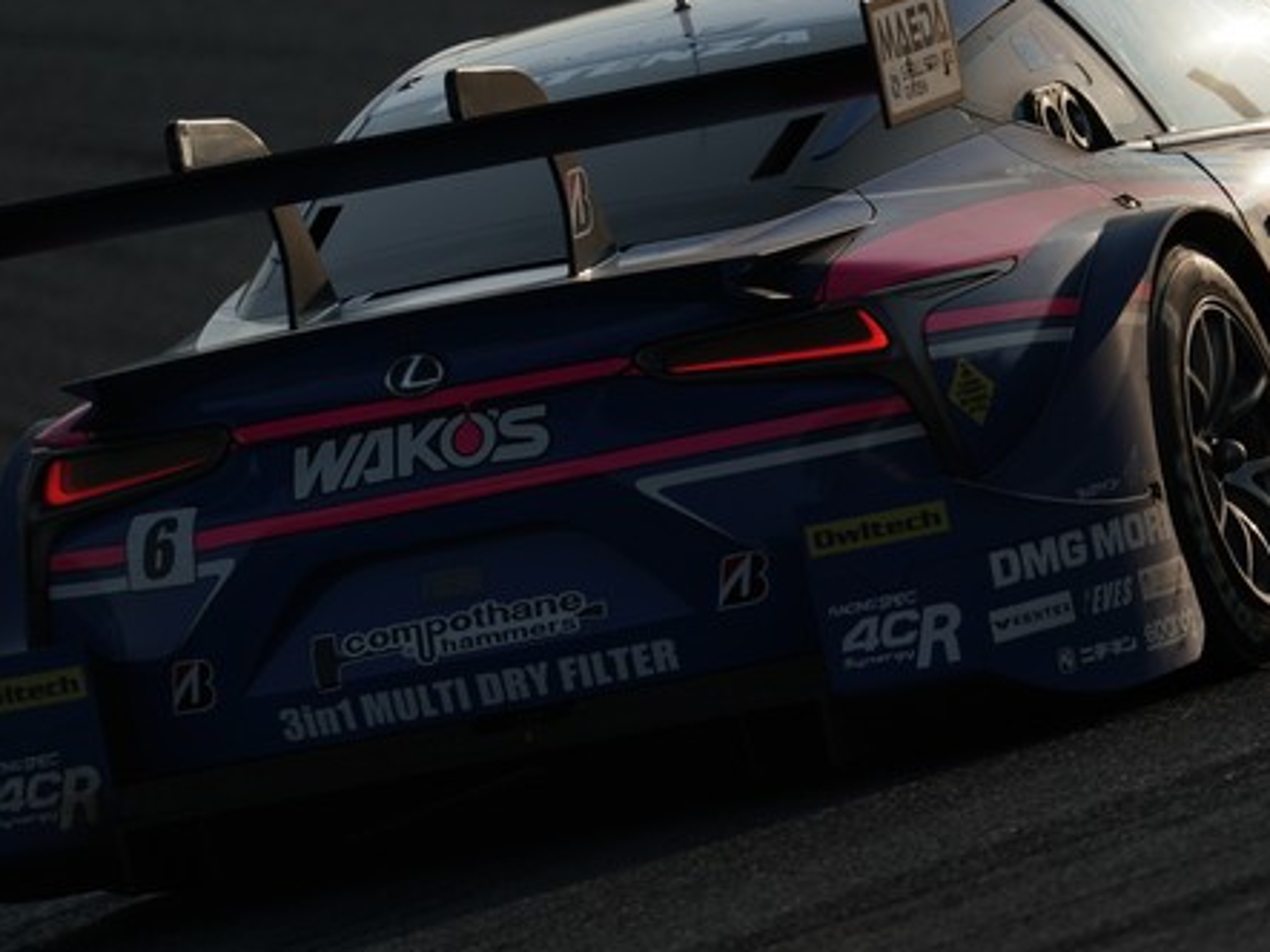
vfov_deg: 2.1
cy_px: 284
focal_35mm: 718
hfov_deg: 2.8
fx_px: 26335
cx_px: 892
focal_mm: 459
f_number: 6.3
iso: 200
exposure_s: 1/1250
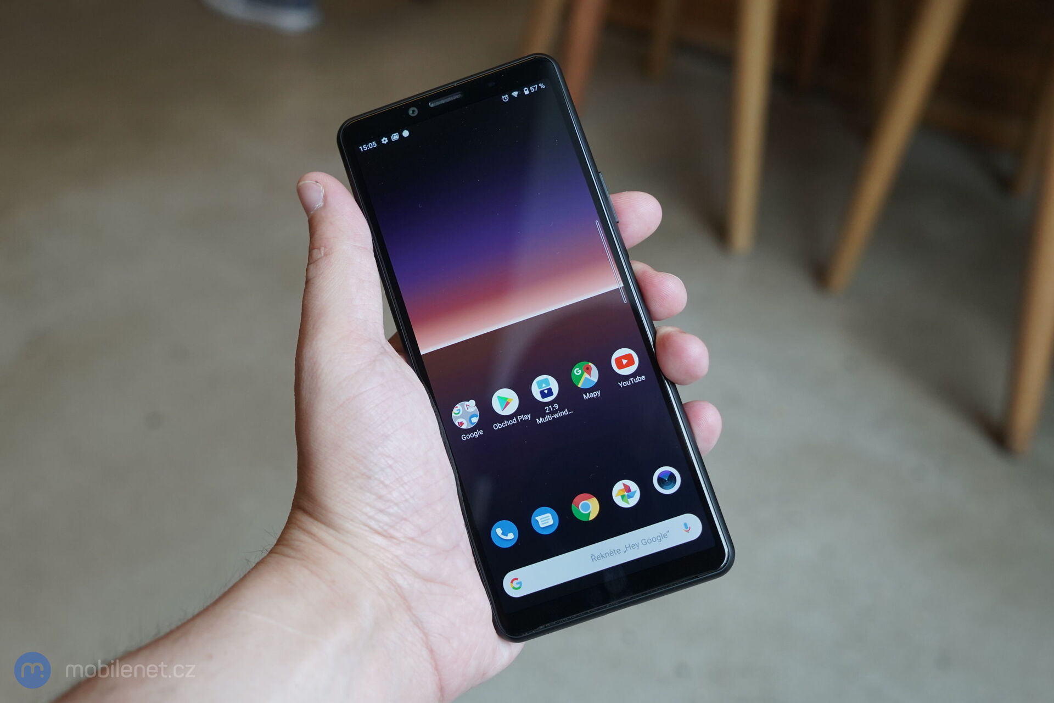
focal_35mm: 35
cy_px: 352
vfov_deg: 37.9
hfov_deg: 54.4
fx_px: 1025
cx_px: 527
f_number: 5
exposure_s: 1/200
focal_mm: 35
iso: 1250
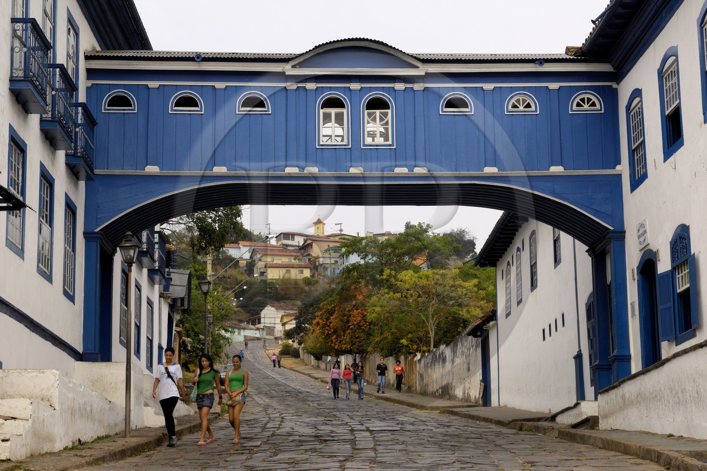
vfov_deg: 18.2
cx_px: 354
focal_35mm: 75
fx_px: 1473
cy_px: 236
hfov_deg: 27.0
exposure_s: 1/80
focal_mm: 50
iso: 100
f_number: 7.1
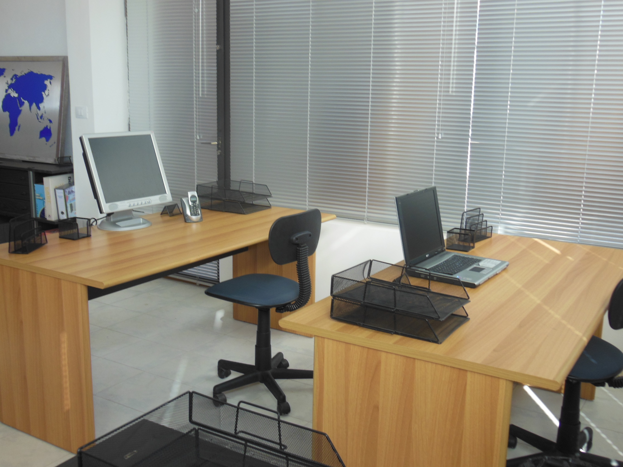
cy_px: 234
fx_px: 702
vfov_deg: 36.8
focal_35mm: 39
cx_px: 312
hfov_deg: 47.9
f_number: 4.1
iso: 125
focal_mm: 6.9
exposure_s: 1/100
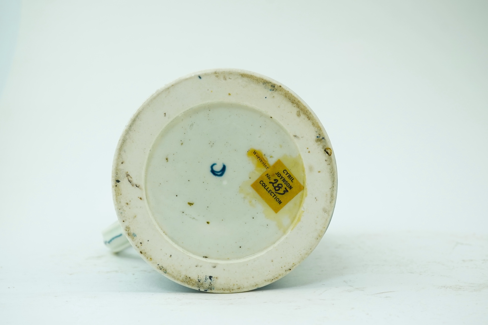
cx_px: 244
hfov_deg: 43.6
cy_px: 162
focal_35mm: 45
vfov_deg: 29.9
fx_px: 610
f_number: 10
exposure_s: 1/50
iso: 640
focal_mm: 30
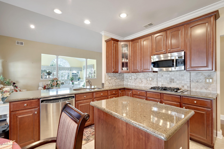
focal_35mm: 16
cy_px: 74
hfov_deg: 96.7
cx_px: 112
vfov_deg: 73.7
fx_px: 100
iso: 250
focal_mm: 16
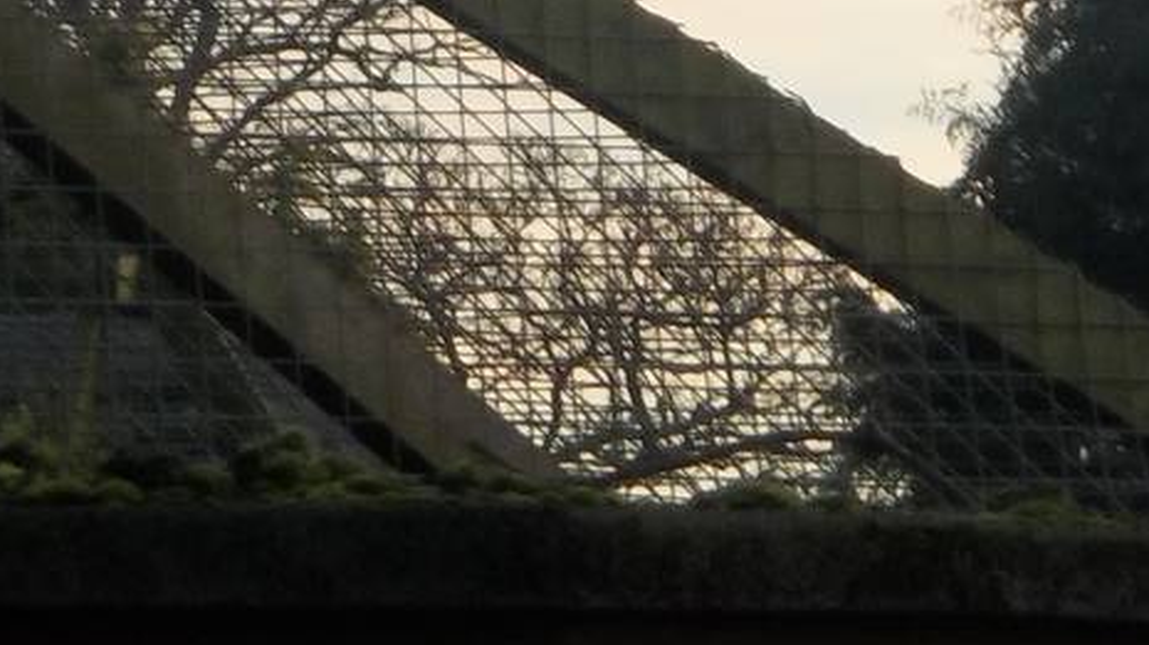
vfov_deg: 2.0
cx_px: 1651
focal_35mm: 619
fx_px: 18849
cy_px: -180
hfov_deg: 3.5
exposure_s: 1/50
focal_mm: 29.5
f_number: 5.9
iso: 80
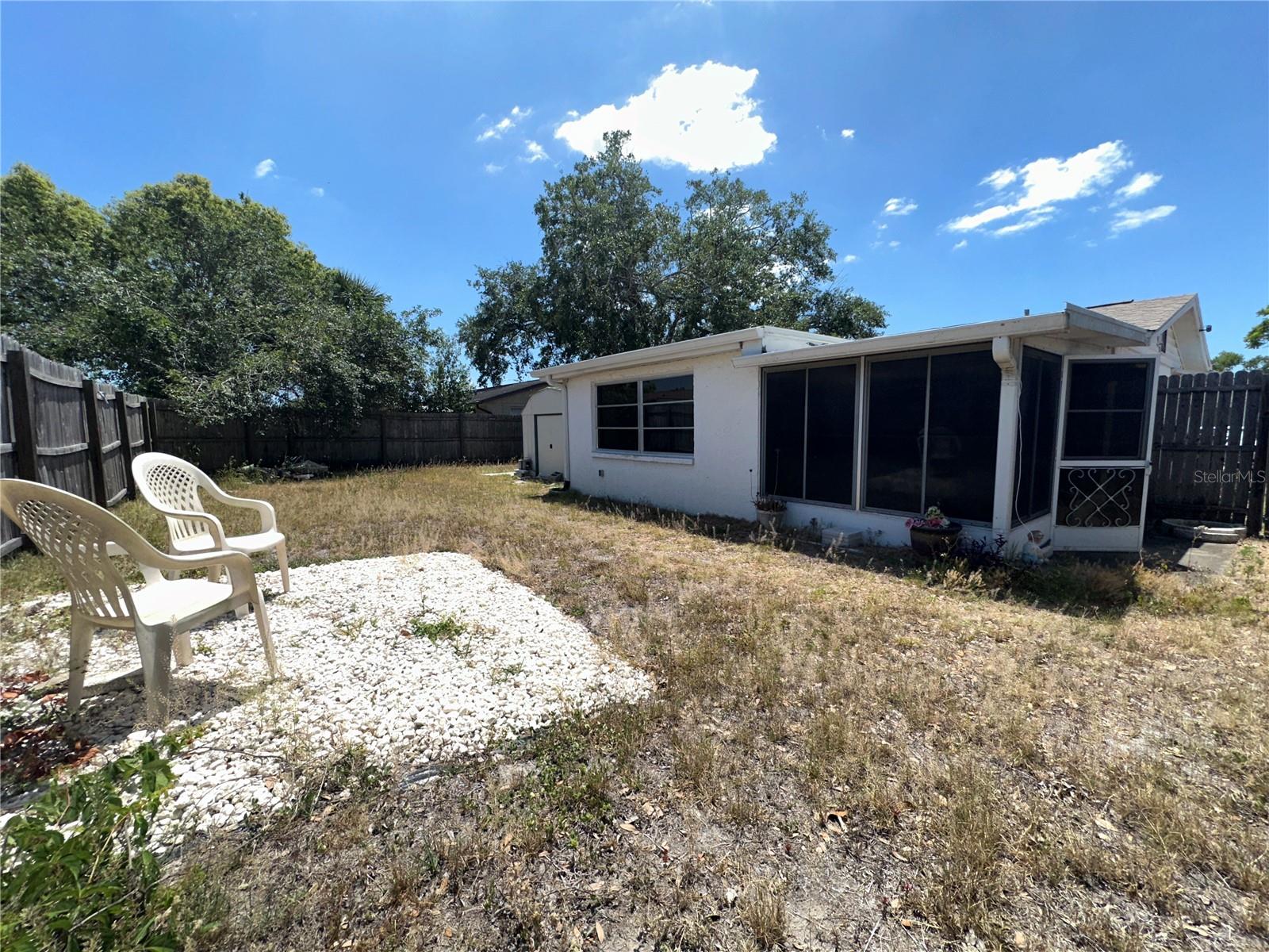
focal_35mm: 14
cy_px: 476
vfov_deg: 85.7
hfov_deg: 102.1
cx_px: 634
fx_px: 513
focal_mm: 2.22
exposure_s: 1/2092
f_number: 2.2
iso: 50
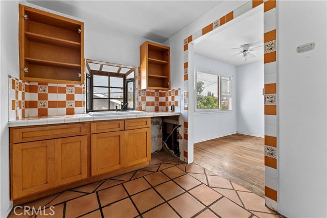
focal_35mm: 14
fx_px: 127
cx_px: 164
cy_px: 109
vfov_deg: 81.2
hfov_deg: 104.2
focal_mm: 14
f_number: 8
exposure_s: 1/15
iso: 320
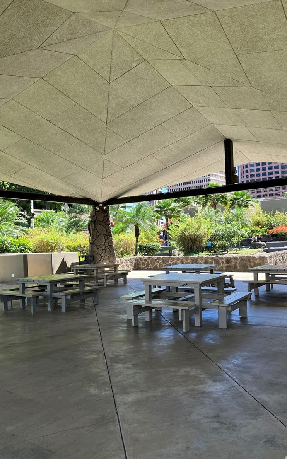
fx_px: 375
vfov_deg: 62.9
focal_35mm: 30
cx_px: 168
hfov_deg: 41.7
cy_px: 232
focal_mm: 3.99
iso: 25
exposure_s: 1/239
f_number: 1.8
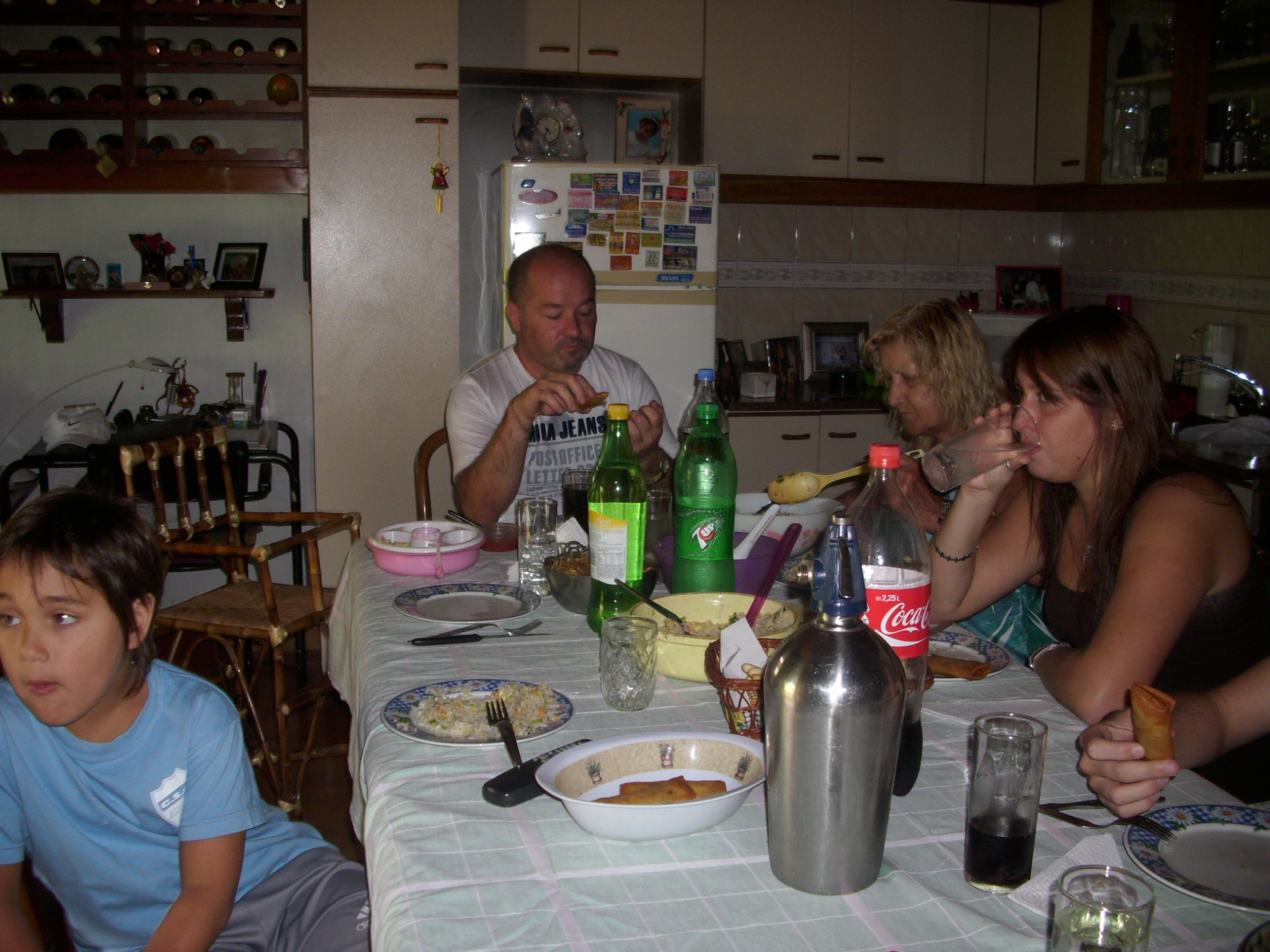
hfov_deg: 58.4
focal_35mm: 31
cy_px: 476
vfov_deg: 45.4
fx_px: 1137
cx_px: 635
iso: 50
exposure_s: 1/30
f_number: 2.8
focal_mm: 6.2
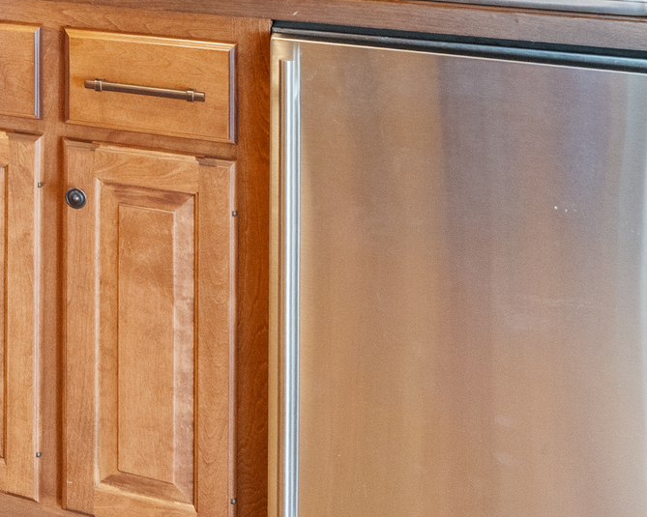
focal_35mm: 69
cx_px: -263
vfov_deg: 19.6
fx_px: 1321
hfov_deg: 23.3
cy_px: -231
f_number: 8
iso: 8000
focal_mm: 16
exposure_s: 1/30
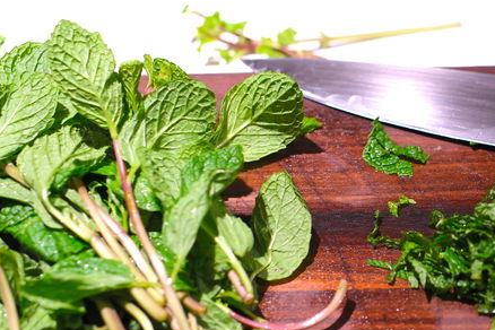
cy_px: 211
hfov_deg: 25.9
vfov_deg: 17.7
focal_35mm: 77
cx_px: 387
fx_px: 1059
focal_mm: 30
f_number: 2.8
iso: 250
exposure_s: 1/42
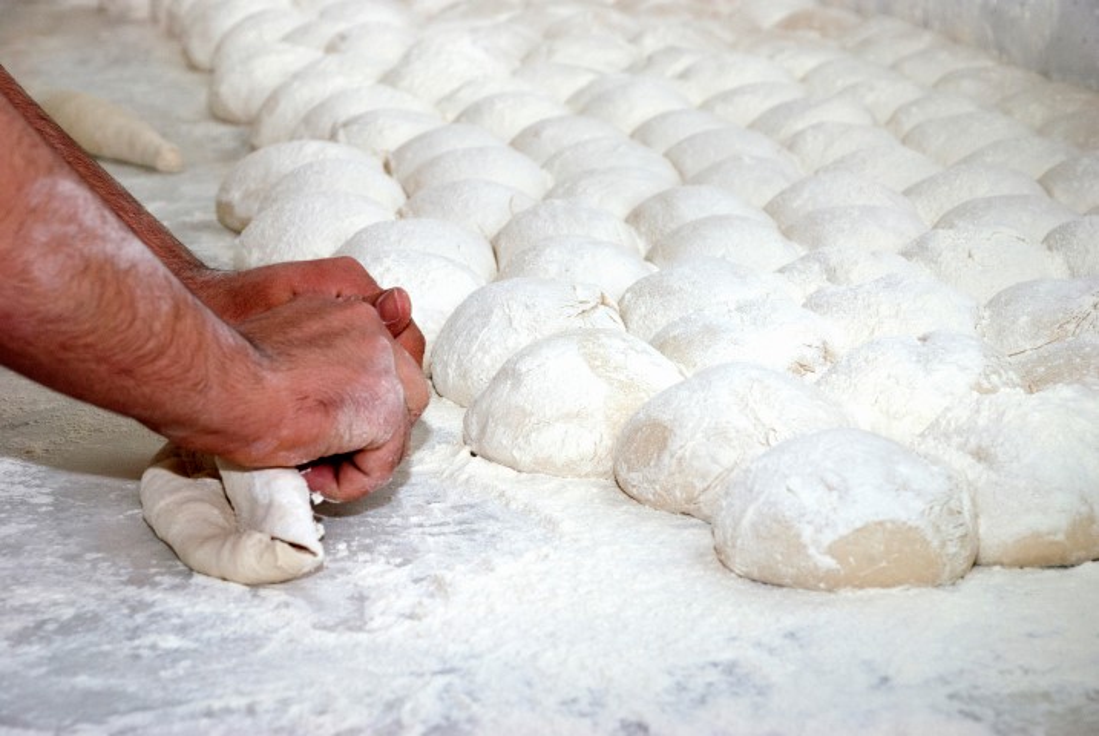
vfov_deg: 13.1
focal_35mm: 105
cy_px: 368
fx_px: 3209
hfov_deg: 19.4
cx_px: 550
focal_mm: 70
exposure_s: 1/60
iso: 200
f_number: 5.6
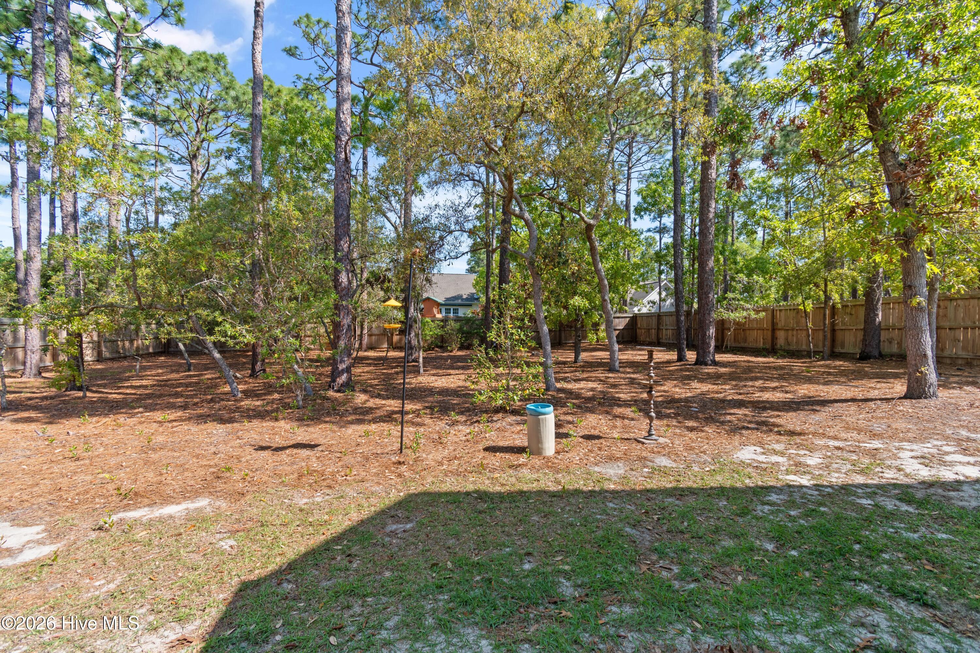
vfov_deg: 77.3
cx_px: 490
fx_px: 408
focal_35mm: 15
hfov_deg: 100.4
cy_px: 326
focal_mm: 10
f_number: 5
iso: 100
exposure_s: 1/100
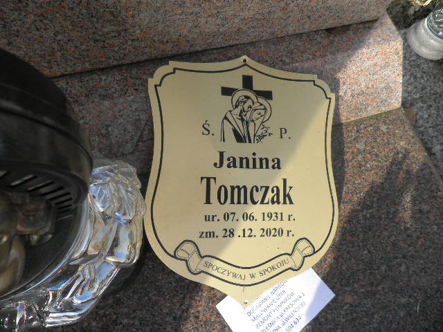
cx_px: 222
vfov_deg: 56.8
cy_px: 166
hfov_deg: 71.6
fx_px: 307
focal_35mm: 24
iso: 64
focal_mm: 4.3
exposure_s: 1/320
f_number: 3.3
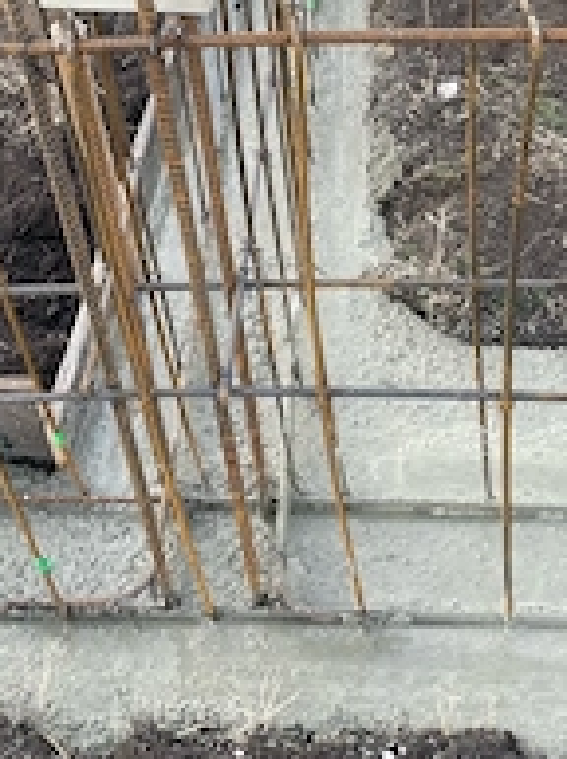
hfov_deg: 26.9
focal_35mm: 54
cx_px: 252
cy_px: 87
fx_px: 1183
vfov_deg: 33.8
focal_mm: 4.2
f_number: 1.6
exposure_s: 1/121
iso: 32
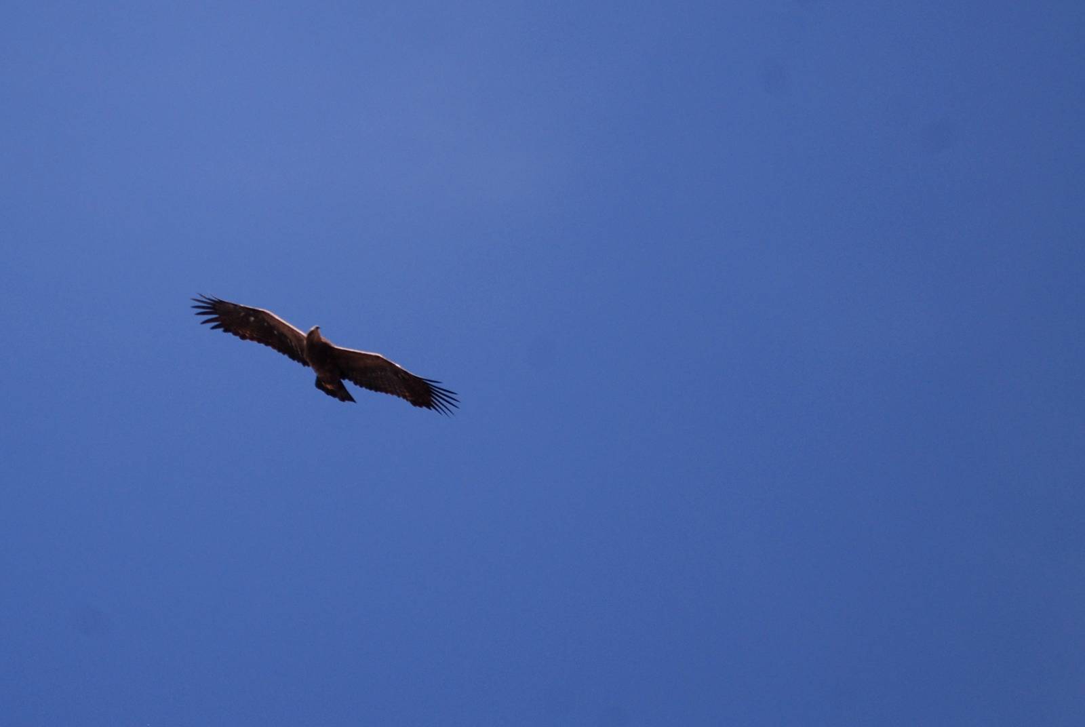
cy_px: 364
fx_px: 22637
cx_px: 542
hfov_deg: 2.7
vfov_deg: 1.8
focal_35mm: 750
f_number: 6.3
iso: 200
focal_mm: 500
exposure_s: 1/640
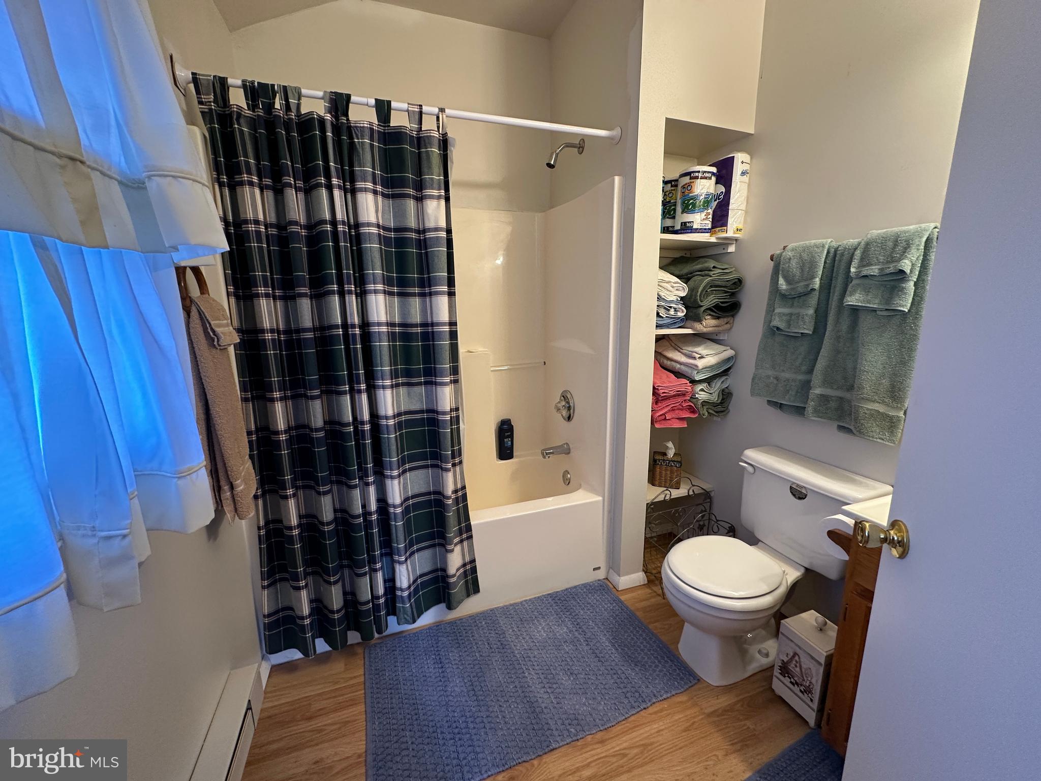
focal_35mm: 14
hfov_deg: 102.1
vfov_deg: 85.7
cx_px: 520
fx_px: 421
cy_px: 390
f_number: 2.2
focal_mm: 2.22
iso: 160
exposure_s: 1/60
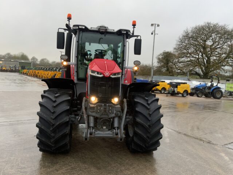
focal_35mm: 29
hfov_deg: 61.7
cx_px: 116
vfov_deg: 48.2
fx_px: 195
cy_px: 88
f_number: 1.8
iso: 50
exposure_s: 1/60
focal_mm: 3
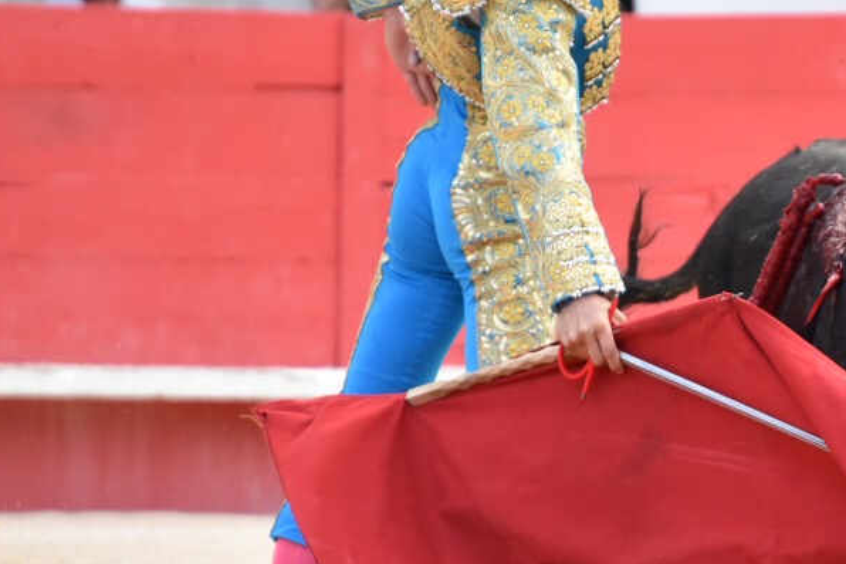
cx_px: 816
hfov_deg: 2.5
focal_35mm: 816
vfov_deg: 1.7
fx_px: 19170
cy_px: 266
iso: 2800
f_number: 5.6
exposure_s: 1/640
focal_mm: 300
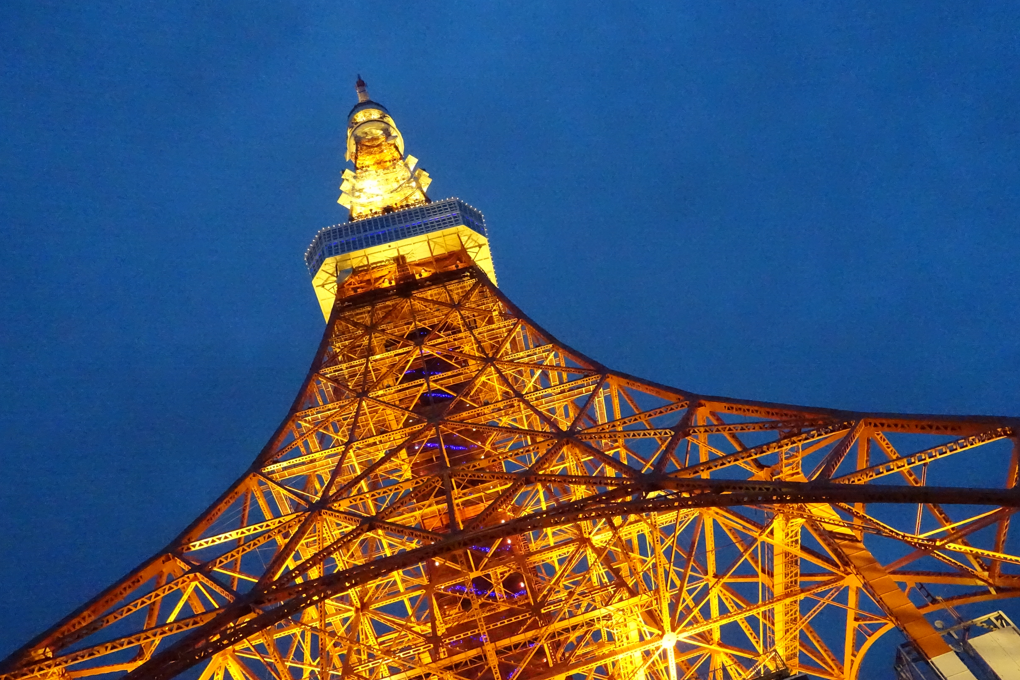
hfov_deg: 67.3
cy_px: 359
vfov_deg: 47.9
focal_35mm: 27
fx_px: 765
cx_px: 551
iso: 12800
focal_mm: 8.8
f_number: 4
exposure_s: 1/640
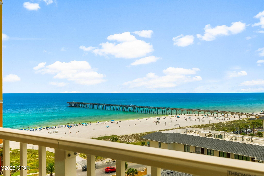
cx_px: 132
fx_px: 264
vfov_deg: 36.9
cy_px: 88
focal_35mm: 36
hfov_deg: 53.1
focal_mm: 24
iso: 400
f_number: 9
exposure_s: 1/500
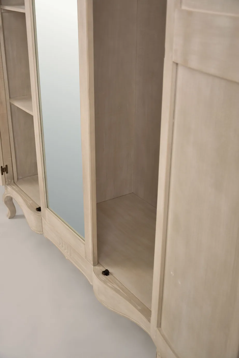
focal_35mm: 45
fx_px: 448
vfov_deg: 43.6
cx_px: 120
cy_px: 179
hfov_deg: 29.9
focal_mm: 30
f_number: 4.2
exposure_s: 1/200
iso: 500
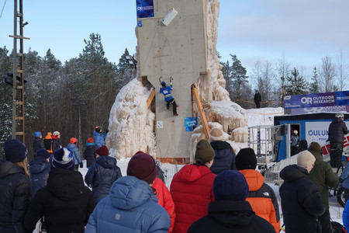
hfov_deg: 36.9
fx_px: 523
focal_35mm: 54
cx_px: 174
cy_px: 116
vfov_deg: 25.1
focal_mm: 19.68
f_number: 3.2
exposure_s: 1/640
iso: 100
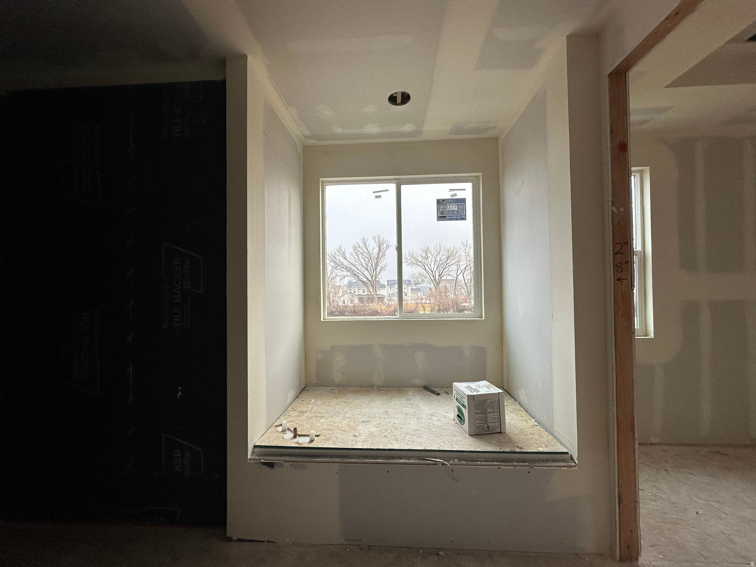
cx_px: 378
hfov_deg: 102.1
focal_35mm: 14
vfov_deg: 85.7
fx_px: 306
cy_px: 284
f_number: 2.2
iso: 125
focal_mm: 2.22
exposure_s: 1/120
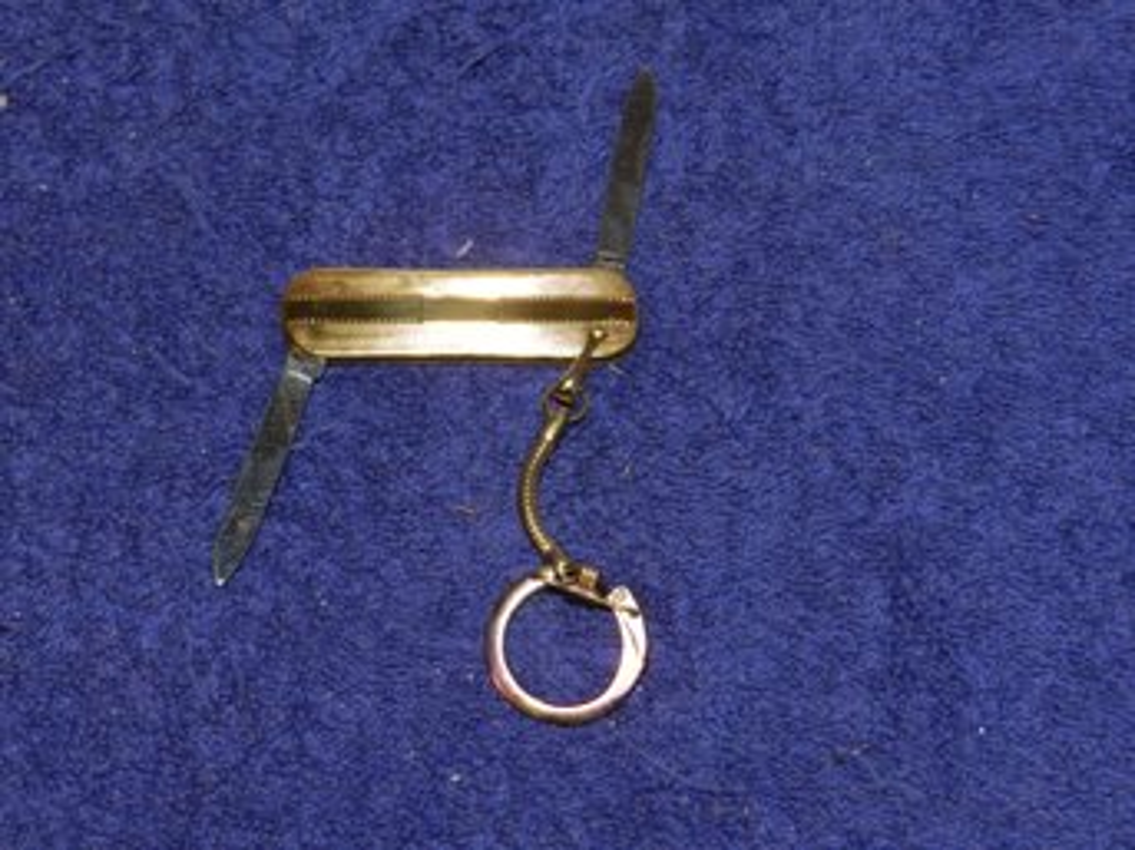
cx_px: 568
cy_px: 425
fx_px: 2229
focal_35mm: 68
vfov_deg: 21.6
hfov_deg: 28.6
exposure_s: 1/30
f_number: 4.7
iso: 200
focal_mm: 12.1
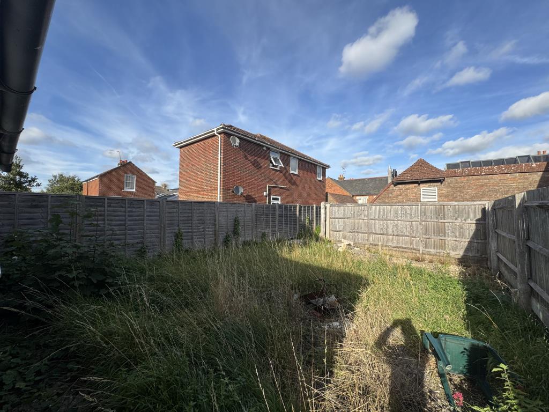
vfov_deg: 85.7
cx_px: 274
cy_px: 206
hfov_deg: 102.1
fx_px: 222
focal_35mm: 14
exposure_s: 1/1370
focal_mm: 2.22
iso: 40
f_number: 2.2
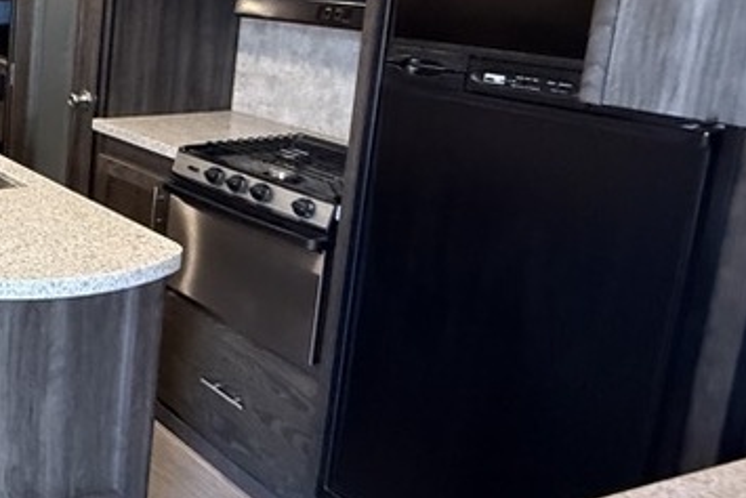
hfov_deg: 35.5
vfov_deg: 31.5
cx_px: -181
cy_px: 76
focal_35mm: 41
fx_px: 850
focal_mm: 2.22
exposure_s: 1/60
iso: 640
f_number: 2.2
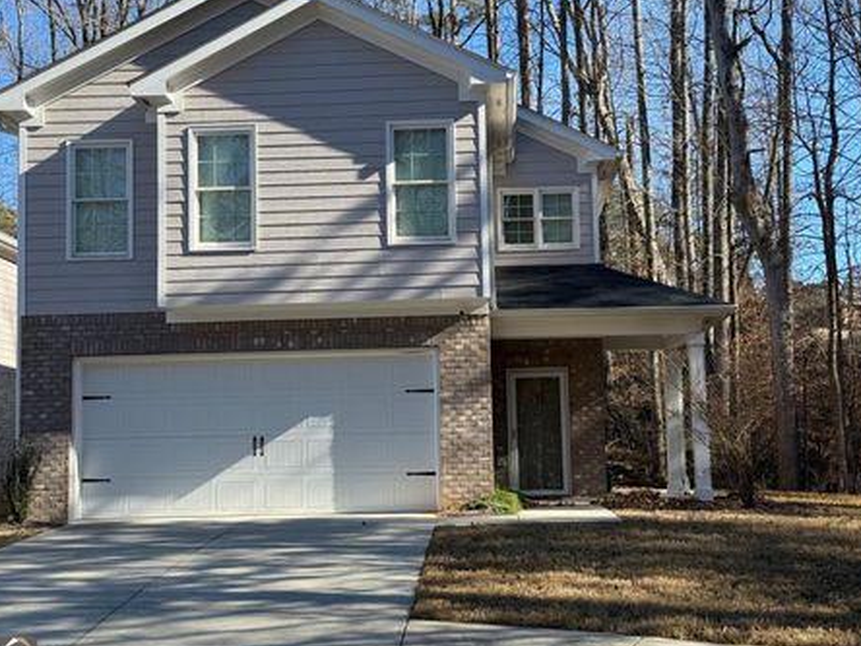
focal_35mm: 54
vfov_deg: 27.0
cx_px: 413
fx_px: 1343
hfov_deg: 35.5
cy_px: 309
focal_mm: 6.76
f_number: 1.78
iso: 64
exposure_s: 1/1883
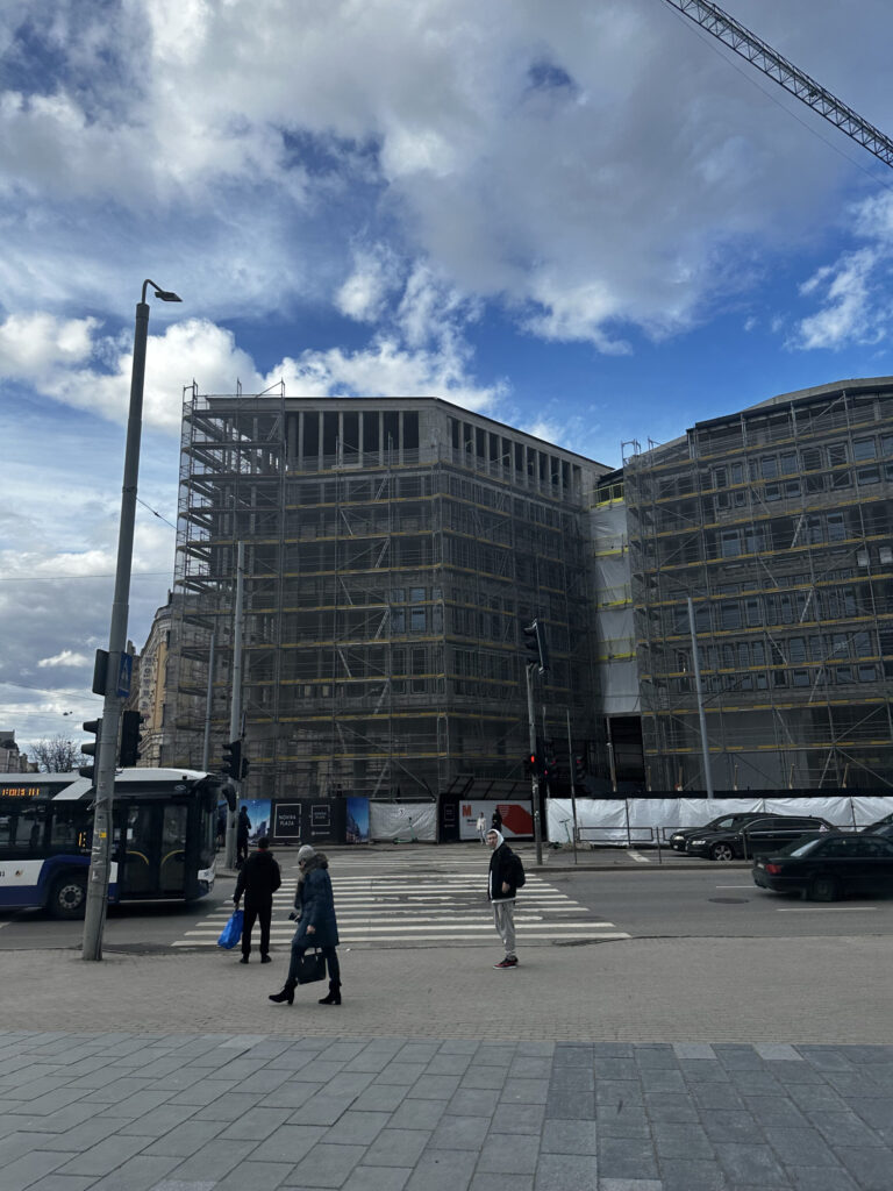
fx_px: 826
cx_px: 446
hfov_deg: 56.8
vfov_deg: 71.6
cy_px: 596
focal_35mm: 24
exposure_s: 1/2070
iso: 80
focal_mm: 6.86
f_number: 1.78
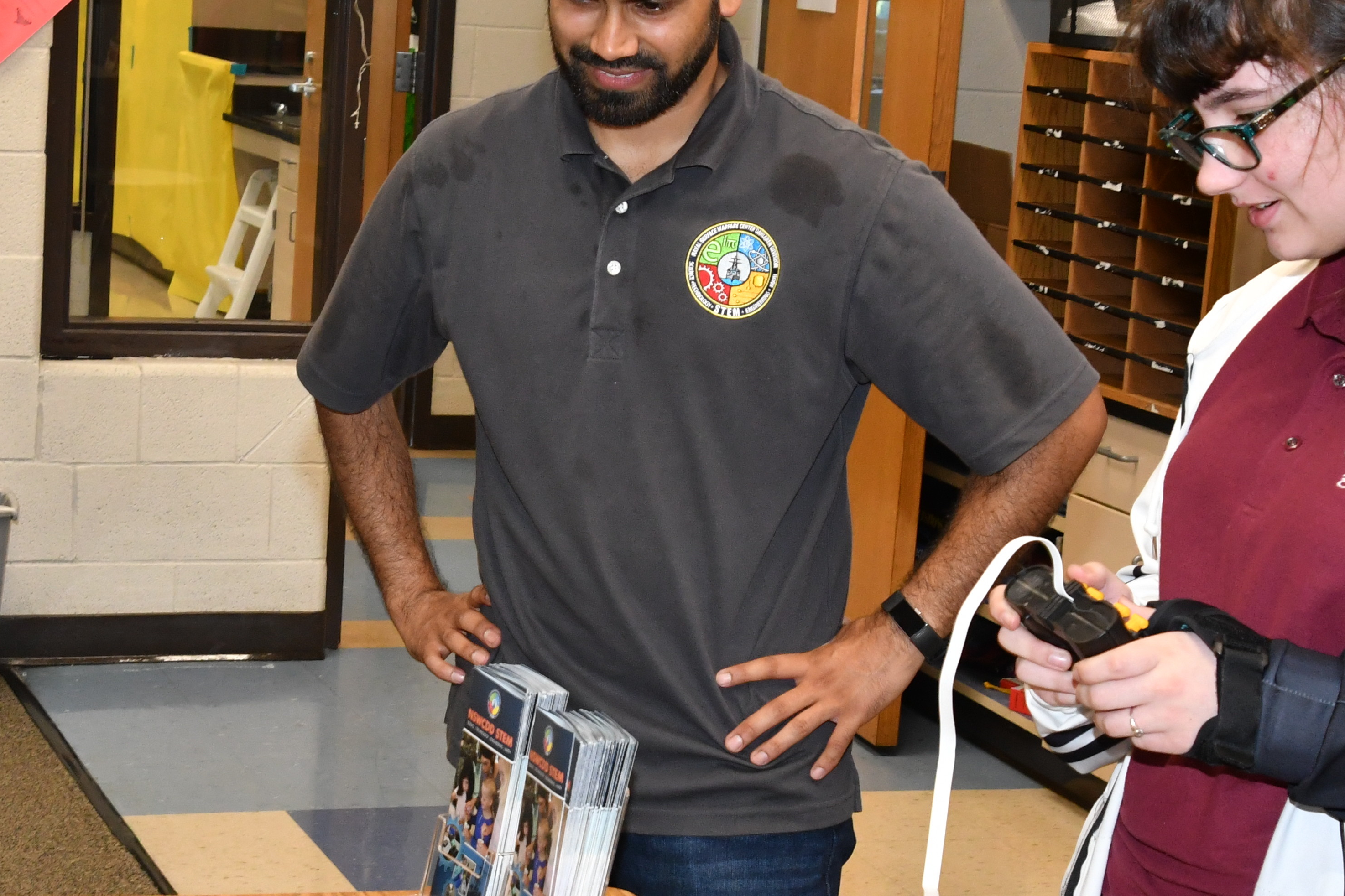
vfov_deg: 16.0
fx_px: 3175
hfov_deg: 23.8
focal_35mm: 85
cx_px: 466
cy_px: 615
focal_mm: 30
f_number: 7.1
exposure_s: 1/60
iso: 1600
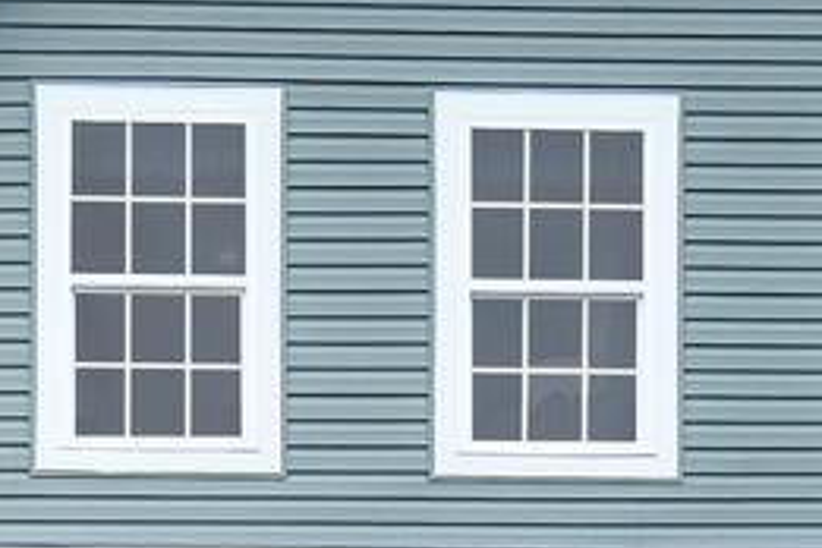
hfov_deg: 13.6
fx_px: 3402
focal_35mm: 149
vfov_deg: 9.0
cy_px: -192
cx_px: 19
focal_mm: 19
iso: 200
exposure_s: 1/80
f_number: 8
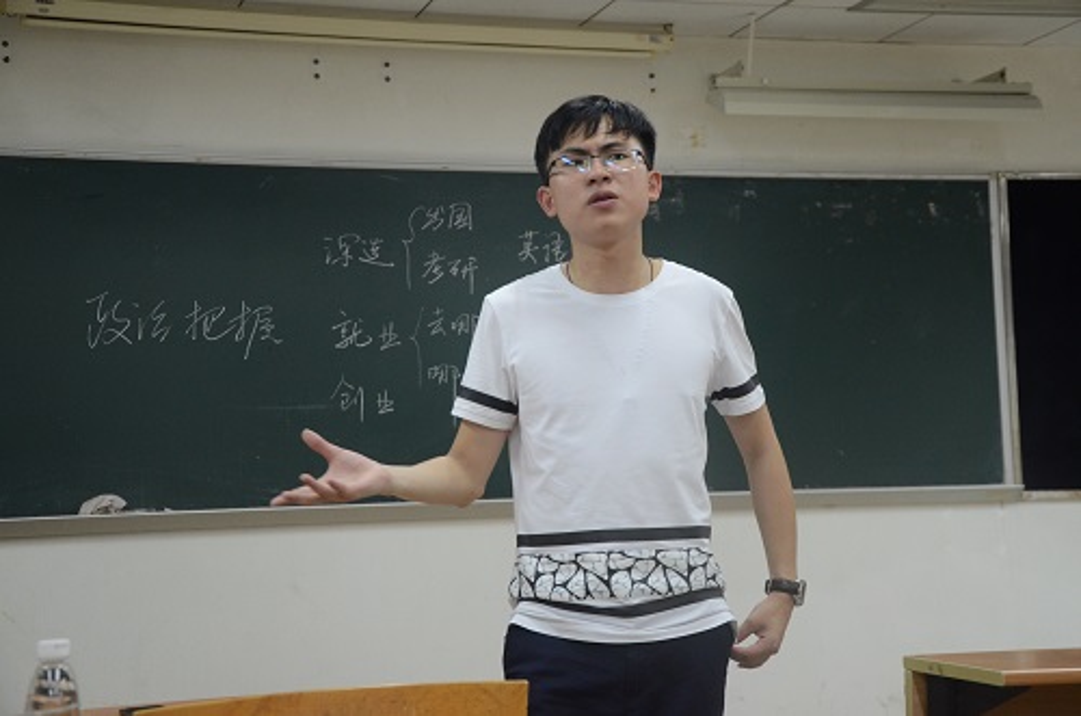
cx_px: 540
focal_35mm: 63
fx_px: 1888
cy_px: 358
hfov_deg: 32.0
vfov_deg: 21.5
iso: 1600
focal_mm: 42
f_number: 4.8
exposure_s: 1/50
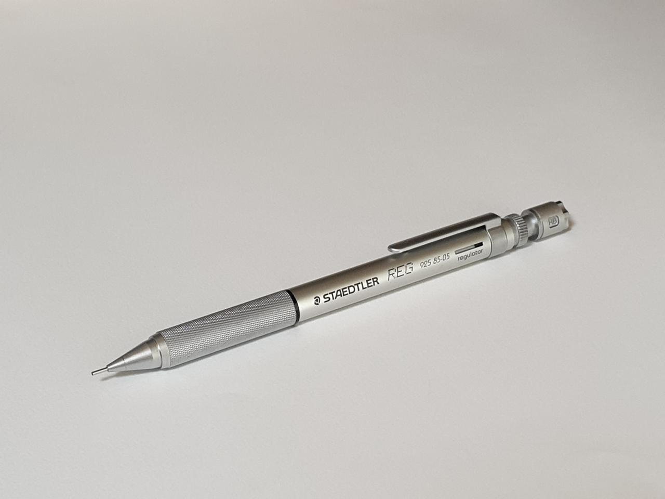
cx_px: 332
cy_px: 250
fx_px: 499
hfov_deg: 67.3
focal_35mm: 26
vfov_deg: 53.1
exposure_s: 1/60
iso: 160
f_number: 2.4
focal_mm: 4.3
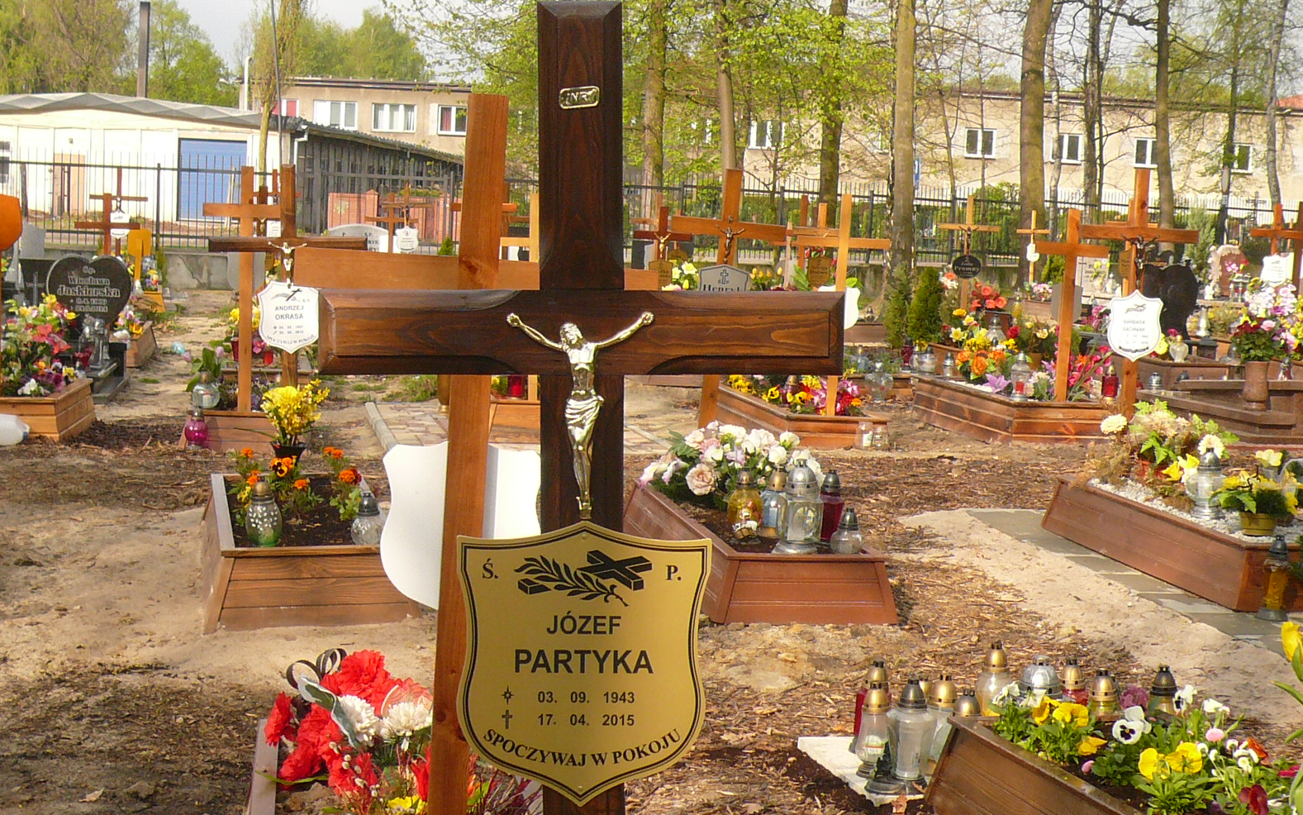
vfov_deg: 22.7
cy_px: 480
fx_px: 2024
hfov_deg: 35.7
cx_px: 655
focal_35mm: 57
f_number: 3
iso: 100
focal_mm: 5.7
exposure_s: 1/640
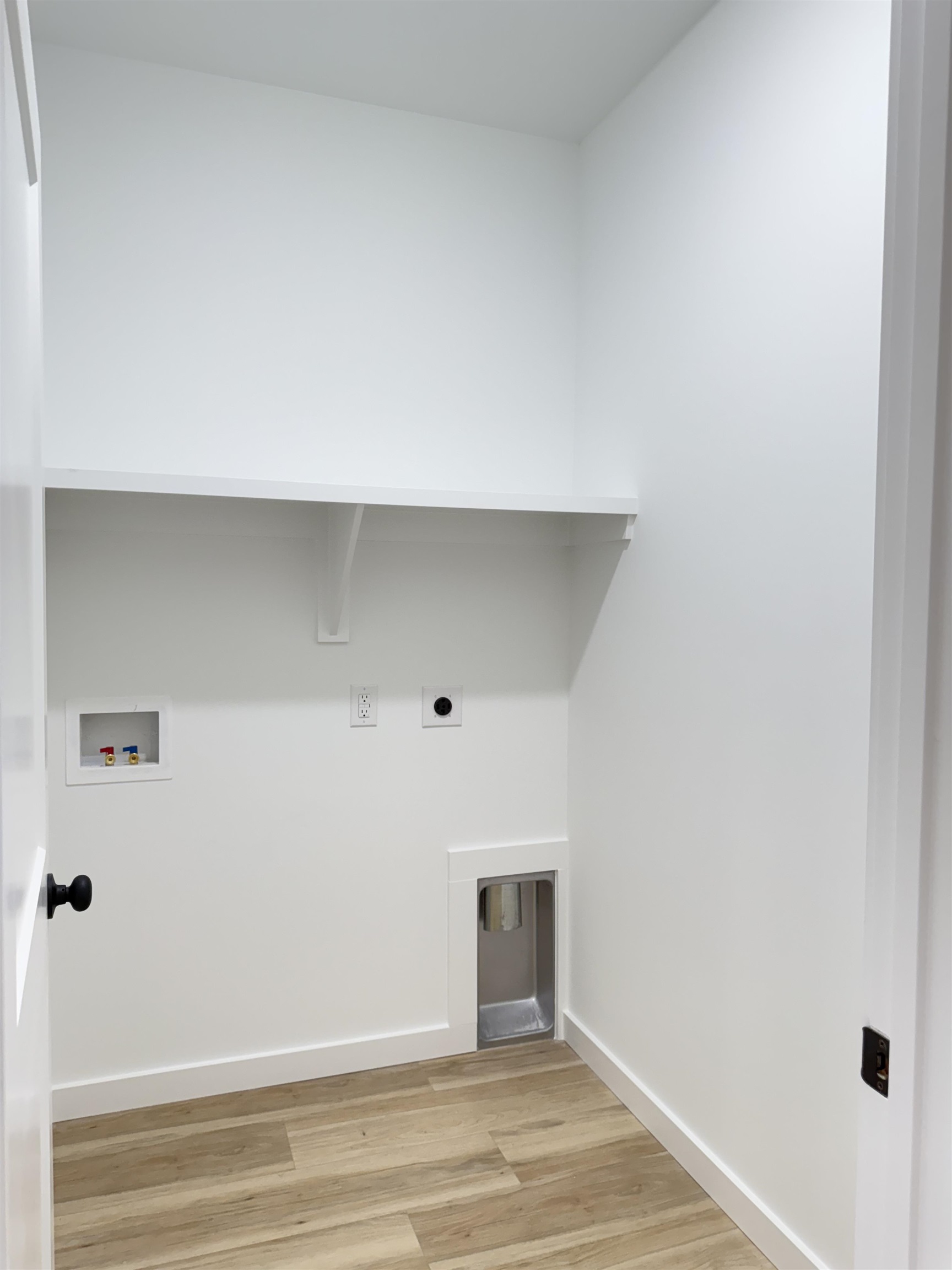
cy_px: 635
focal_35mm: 24
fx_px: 880
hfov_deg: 56.8
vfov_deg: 71.6
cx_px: 476
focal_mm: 6.76
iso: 200
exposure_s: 1/120
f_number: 1.78
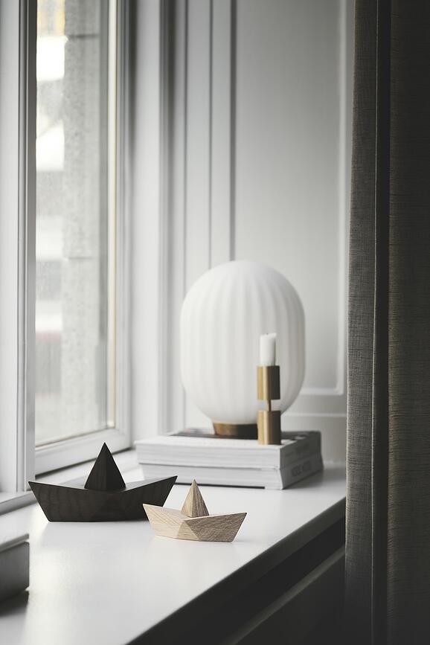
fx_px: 1523
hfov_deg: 16.1
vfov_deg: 23.9
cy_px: 322
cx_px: 215
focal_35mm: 85
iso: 100
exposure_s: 1/25
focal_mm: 85
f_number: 5.6
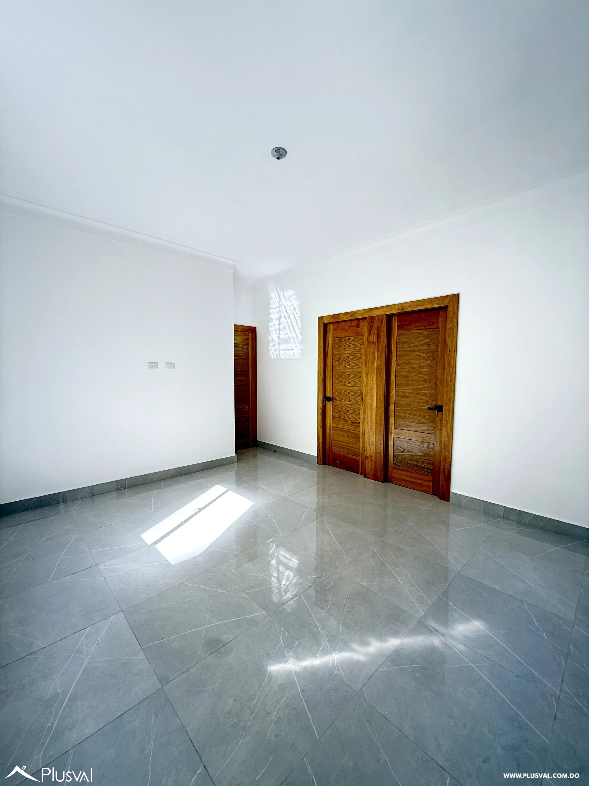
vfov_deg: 102.1
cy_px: 393
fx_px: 318
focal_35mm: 14
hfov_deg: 85.7
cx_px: 294
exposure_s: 1/99
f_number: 2.2
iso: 64
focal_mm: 2.22
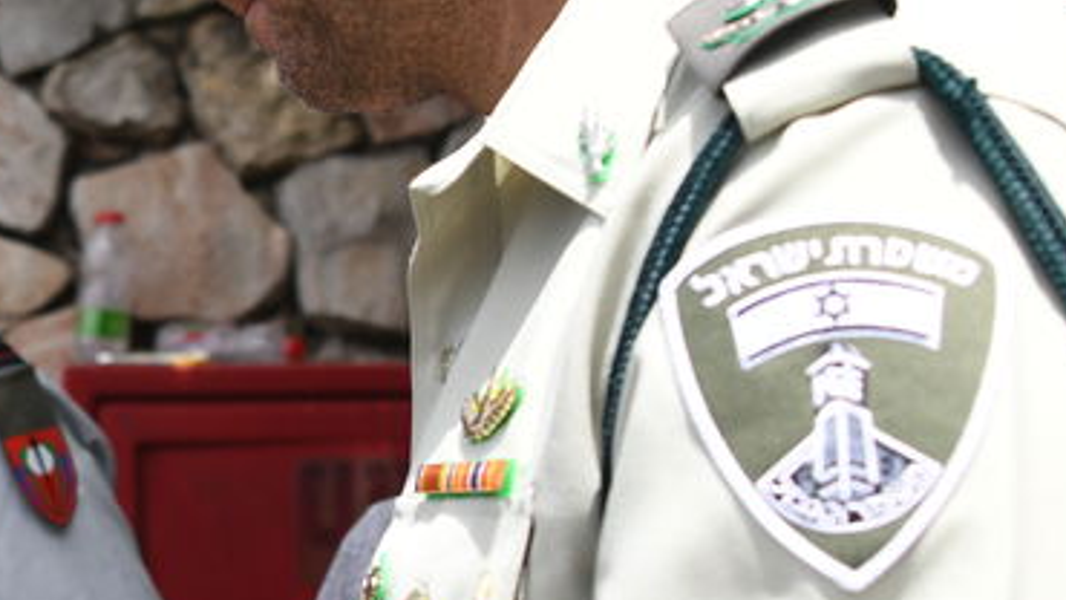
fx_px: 3024
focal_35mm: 107
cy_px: 466
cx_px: -193
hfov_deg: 19.0
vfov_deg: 11.3
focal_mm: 27
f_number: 3.5
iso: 640
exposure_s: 1/4000
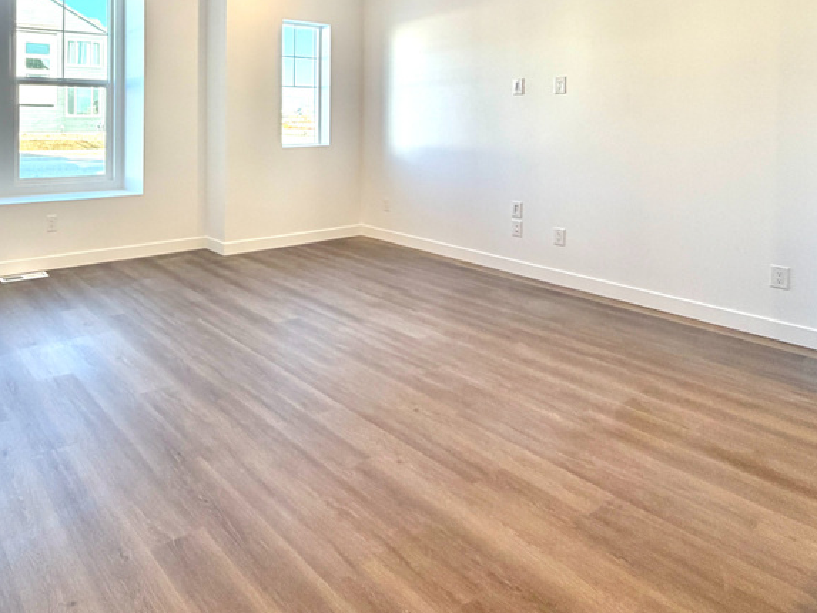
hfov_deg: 66.0
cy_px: 120
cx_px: 225
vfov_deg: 51.4
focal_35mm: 25
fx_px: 590
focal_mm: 2.22
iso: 80
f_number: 2.2
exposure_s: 1/120
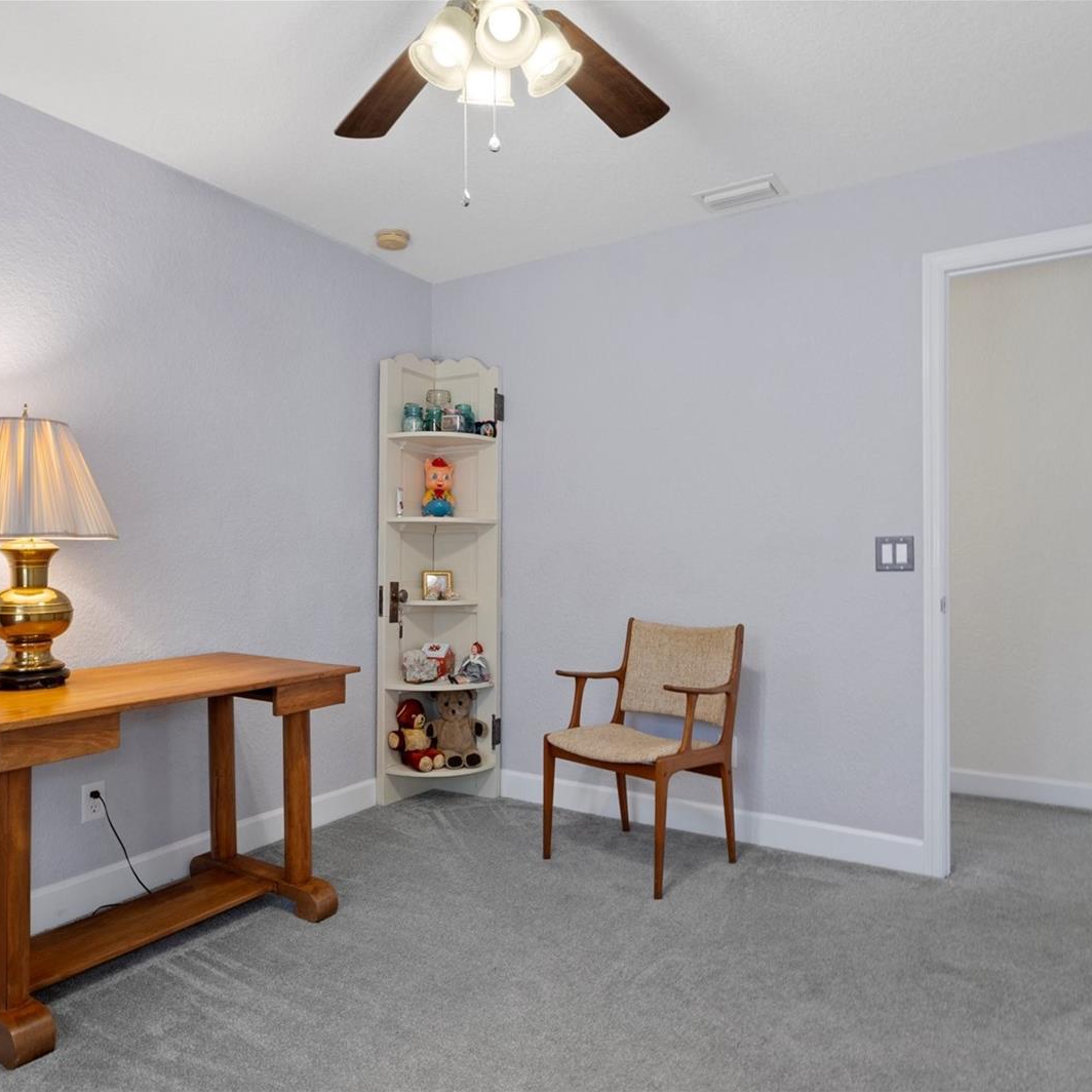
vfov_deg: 67.3
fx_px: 821
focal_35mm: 23
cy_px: 546
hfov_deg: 67.2
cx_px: 511
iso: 320
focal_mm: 12
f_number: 8
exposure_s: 1
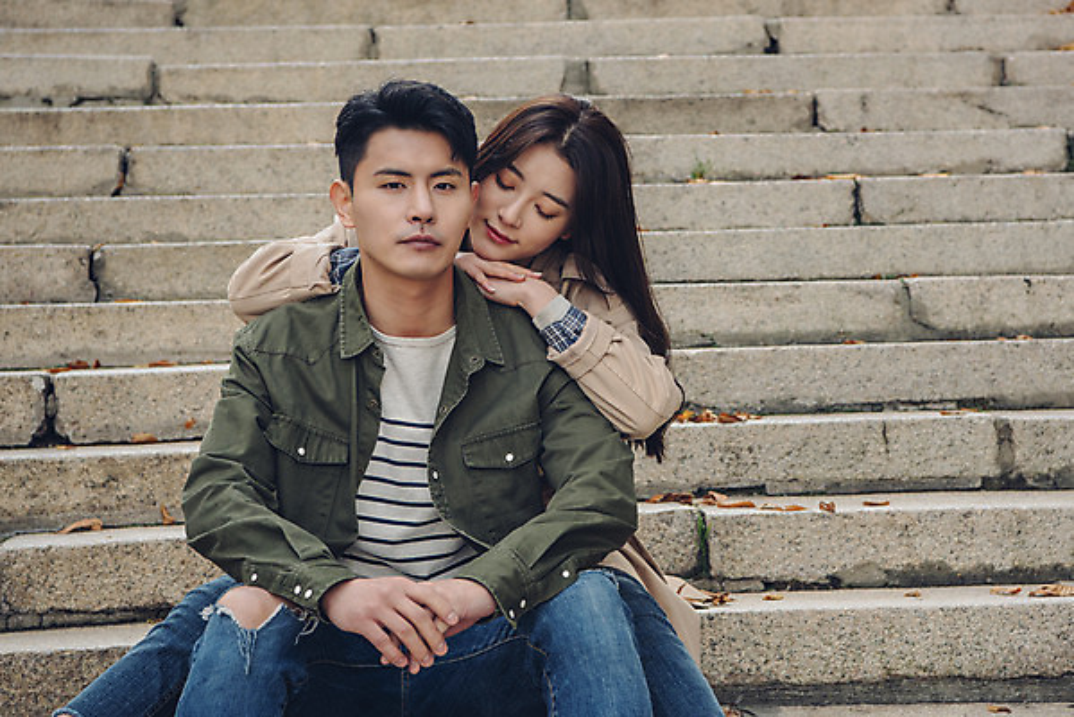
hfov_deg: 28.8
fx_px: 2089
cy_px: 358
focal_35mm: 70
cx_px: 537
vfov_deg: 19.5
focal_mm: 70
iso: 250
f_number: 5
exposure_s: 1/320
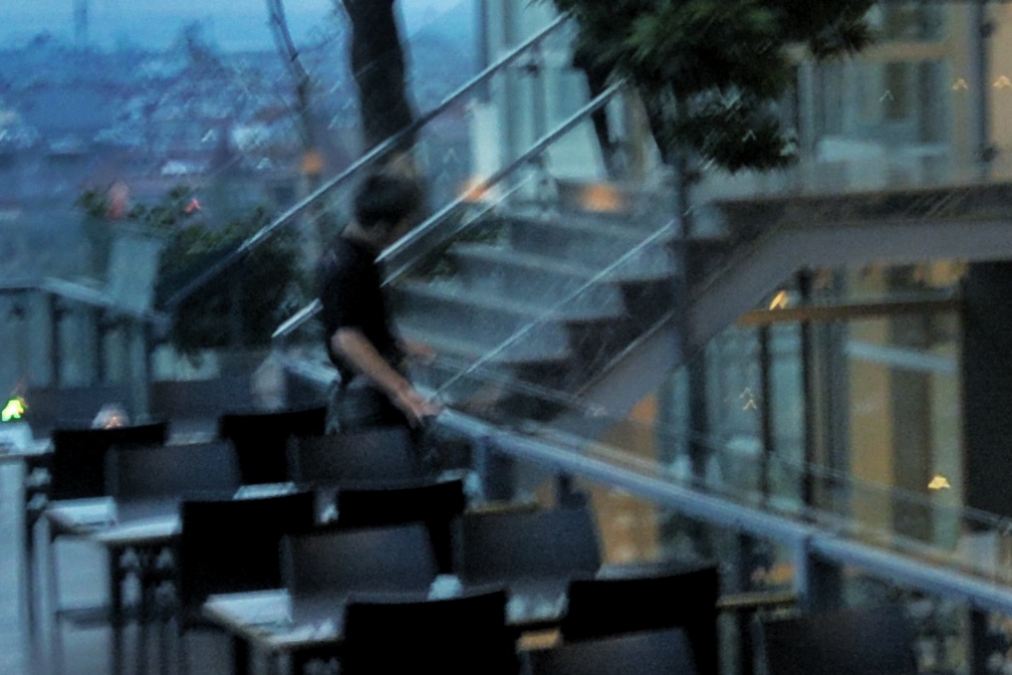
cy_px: 263
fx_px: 3824
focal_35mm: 136
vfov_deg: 10.1
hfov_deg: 14.5
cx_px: 1252
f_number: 5.6
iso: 200
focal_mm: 11.4
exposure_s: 1/4
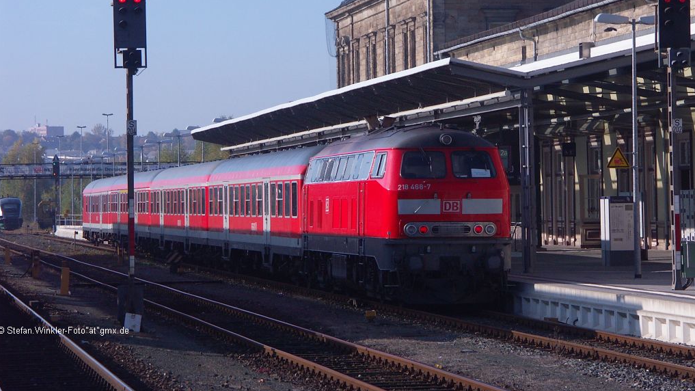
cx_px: 347
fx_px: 3133
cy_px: 129
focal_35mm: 170
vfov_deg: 7.1
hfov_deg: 12.7
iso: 100
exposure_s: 1/1000
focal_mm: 39.54
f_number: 5
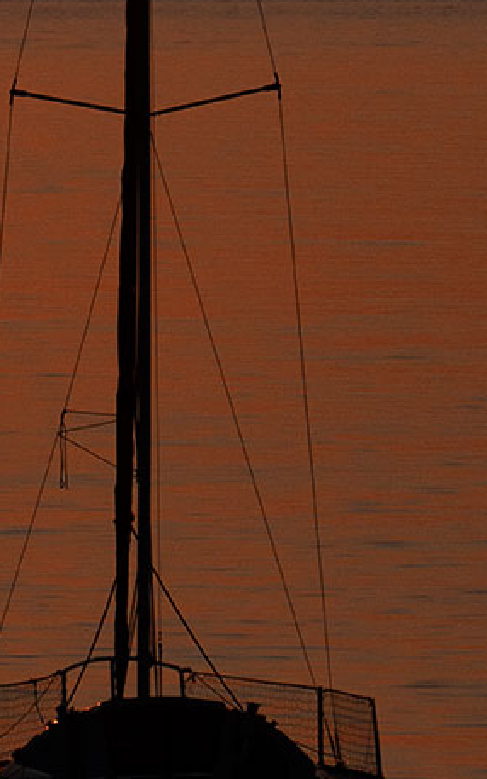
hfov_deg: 1.3
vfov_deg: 2.1
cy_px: 356
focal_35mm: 1011
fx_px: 21449
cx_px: 9
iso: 400
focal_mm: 210
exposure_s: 1/800
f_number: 11
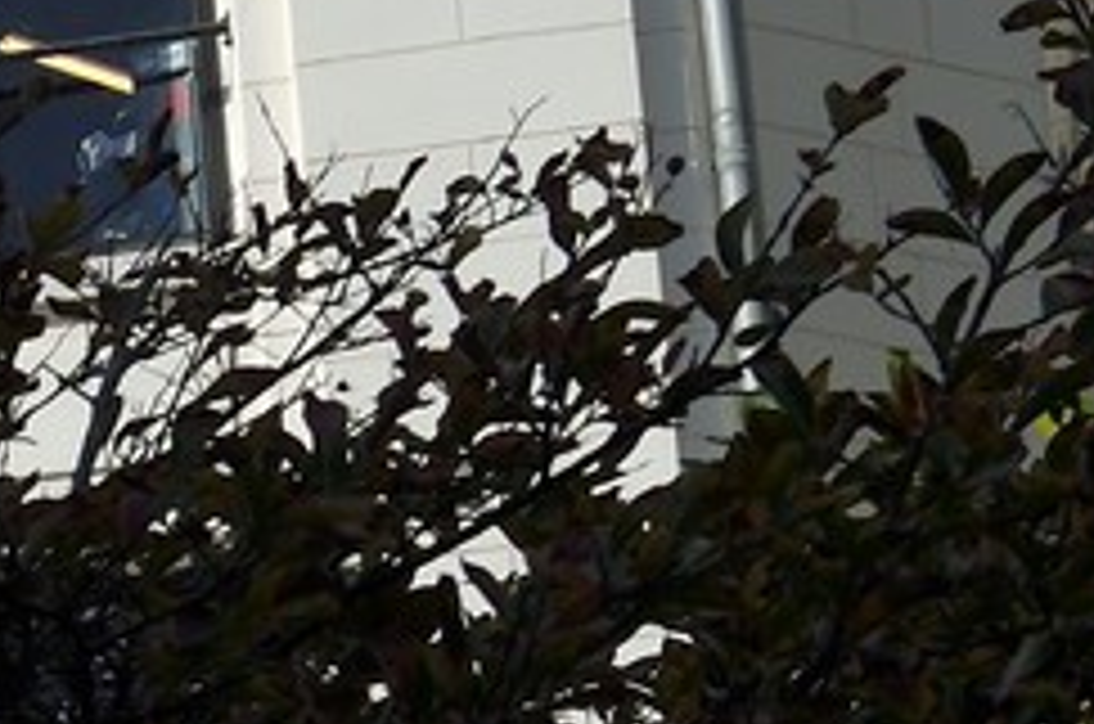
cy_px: 1677
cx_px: -2449
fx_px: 6399
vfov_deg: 6.2
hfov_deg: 8.0
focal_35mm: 211
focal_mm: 32
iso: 200
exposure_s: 1/250
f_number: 16
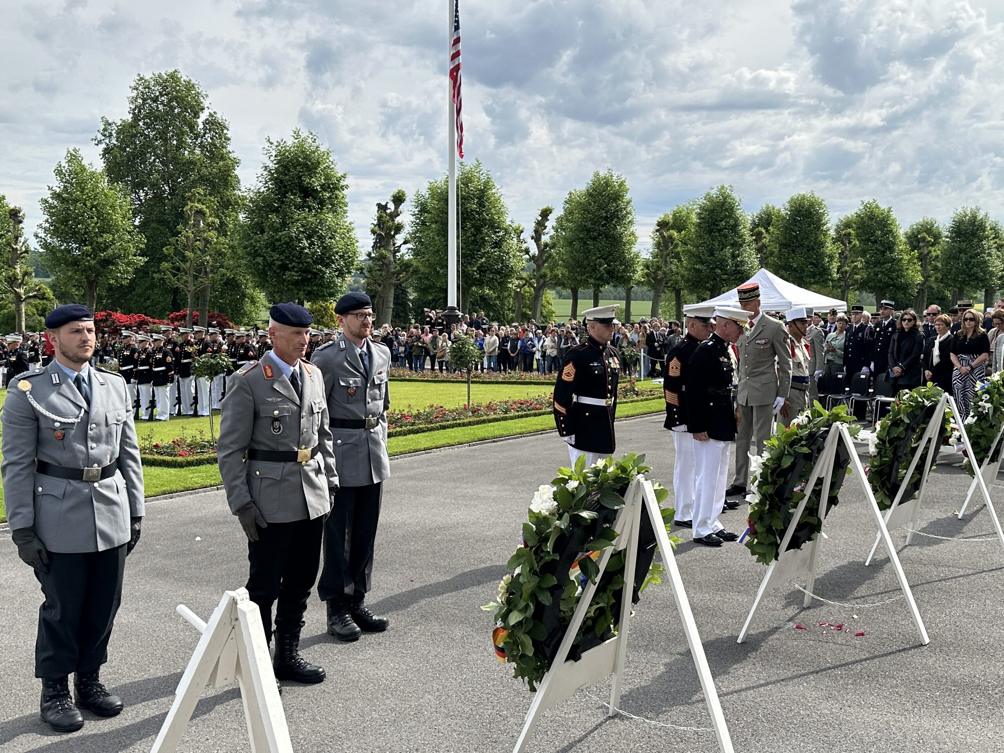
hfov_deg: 71.6
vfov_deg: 56.8
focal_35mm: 24
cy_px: 376
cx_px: 502
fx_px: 696
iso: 80
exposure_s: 1/4348
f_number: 1.78
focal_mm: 6.86
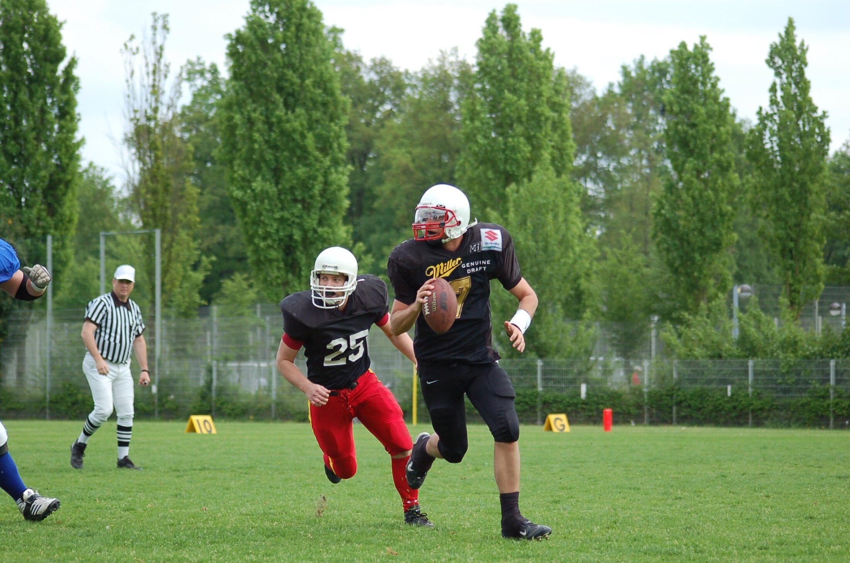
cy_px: 282
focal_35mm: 150
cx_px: 425
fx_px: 3535
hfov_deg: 13.7
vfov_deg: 9.1
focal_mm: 100
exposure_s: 1/1000
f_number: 4.2
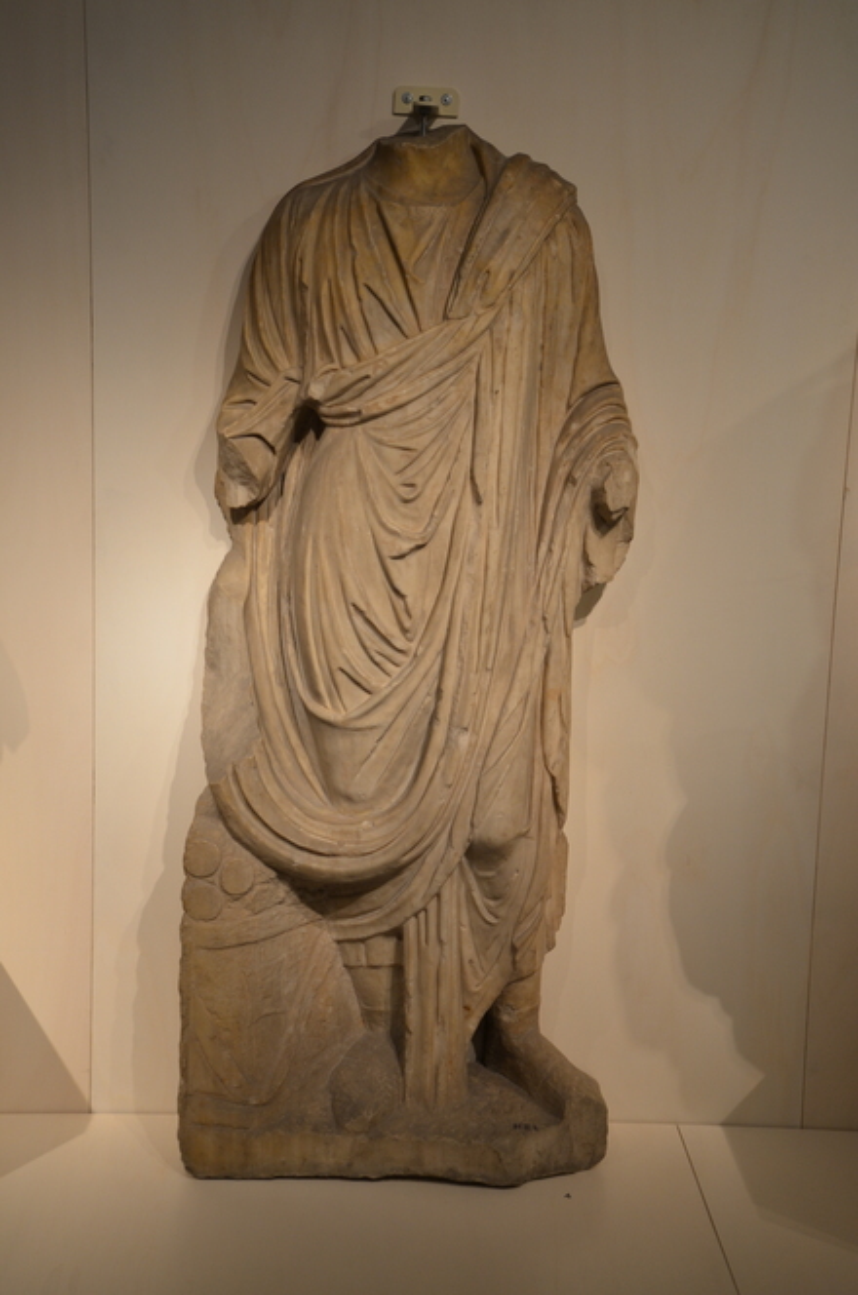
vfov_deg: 42.4
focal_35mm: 46
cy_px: 648
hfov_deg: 28.8
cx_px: 429
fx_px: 1669
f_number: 4
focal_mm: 31
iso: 400
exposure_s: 1/30
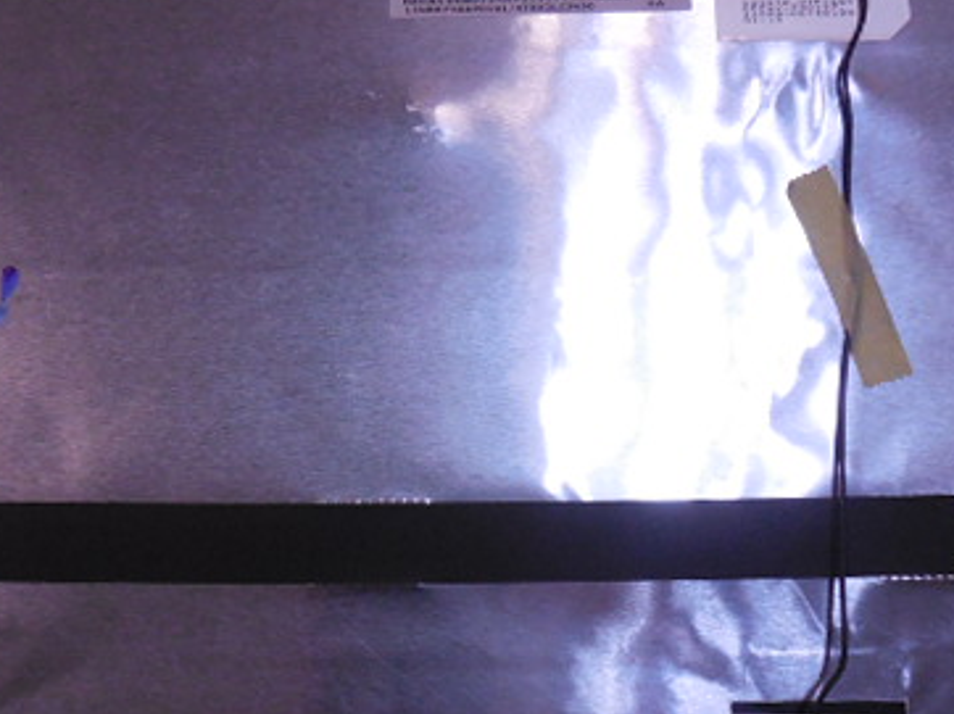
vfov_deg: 31.5
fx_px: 1267
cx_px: 382
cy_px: 382
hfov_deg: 41.1
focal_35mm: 46
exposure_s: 1/250
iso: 800
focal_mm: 4.6
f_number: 3.5
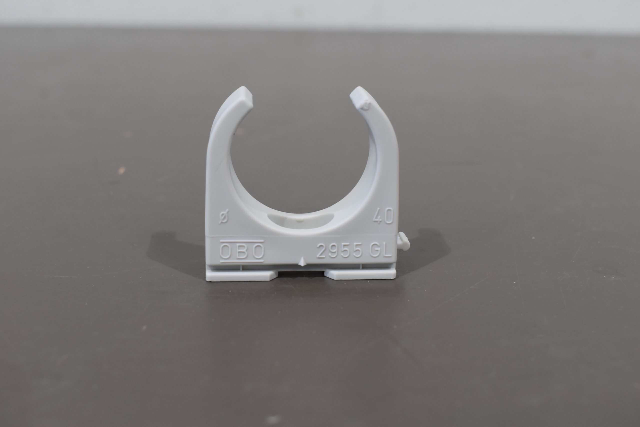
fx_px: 827
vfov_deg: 28.9
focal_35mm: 46
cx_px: 320
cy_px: 214
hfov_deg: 42.3
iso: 400
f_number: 7.1
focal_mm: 31
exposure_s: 1/60
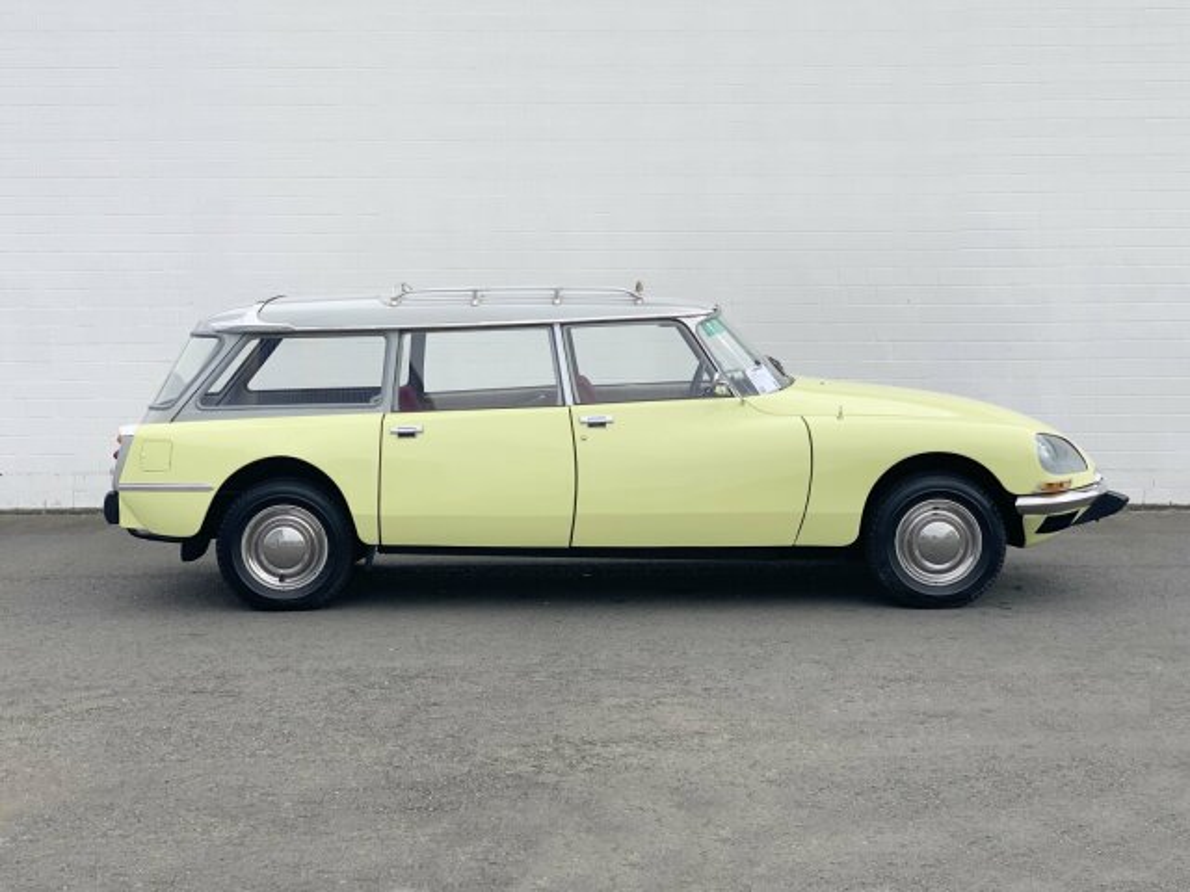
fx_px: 1788
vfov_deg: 28.0
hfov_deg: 36.8
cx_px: 595
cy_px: 446
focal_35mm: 52
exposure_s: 1/705
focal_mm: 6
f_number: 2.4
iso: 16
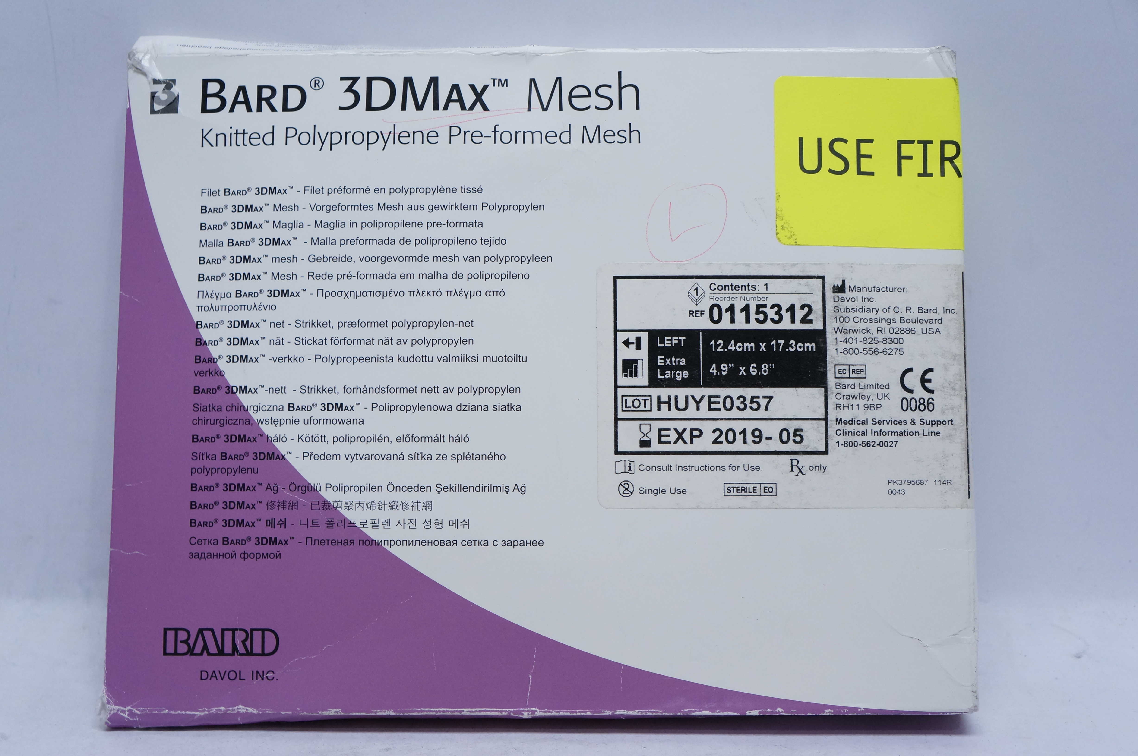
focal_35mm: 36
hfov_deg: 53.2
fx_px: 1137
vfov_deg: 36.8
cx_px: 569
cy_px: 378
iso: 800
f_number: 5.6
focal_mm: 24
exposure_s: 1/125
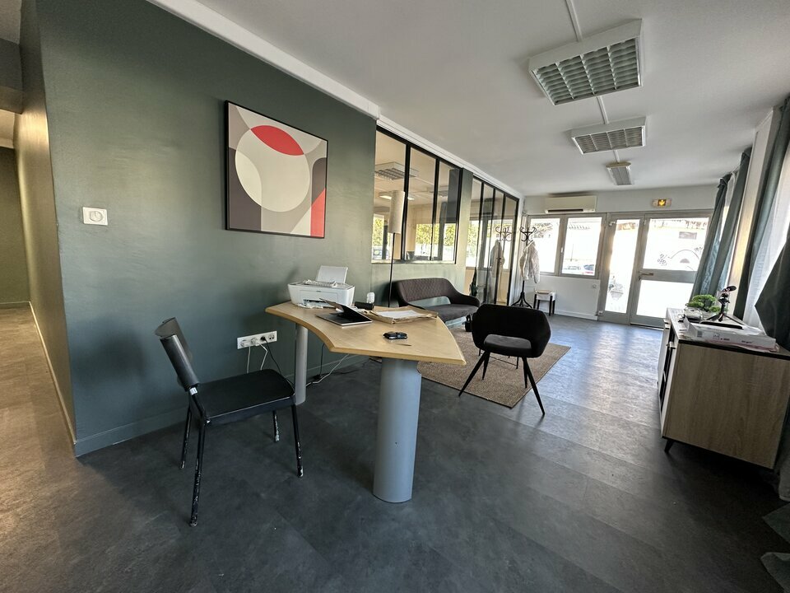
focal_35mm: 14
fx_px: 320
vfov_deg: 85.7
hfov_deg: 102.1
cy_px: 296
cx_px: 395
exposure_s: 1/50
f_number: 2.2
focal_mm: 2.22
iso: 250
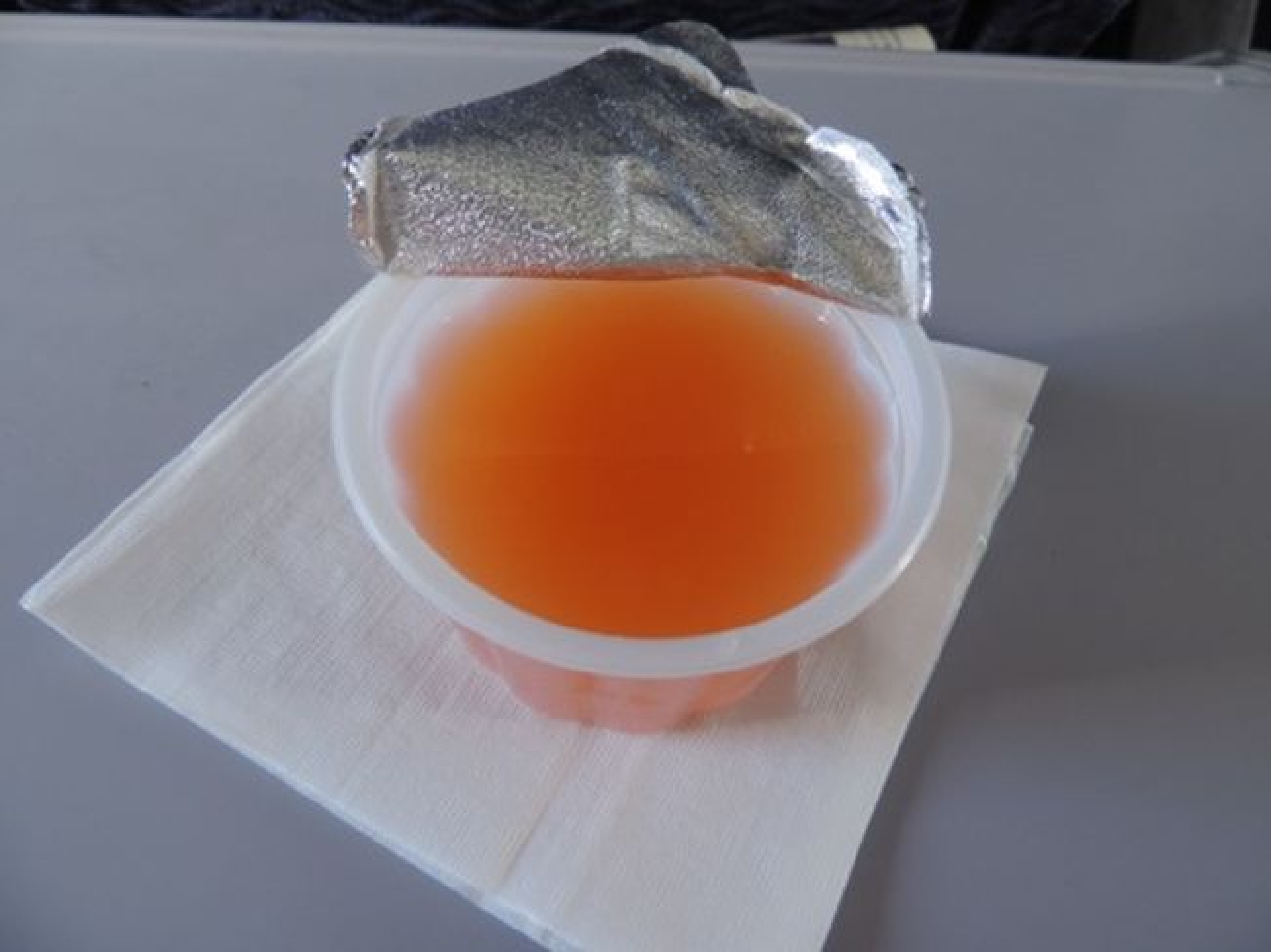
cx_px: 636
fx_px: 881
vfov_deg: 56.8
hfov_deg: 71.6
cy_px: 476
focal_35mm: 24
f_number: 3
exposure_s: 1/30
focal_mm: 4.3
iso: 160
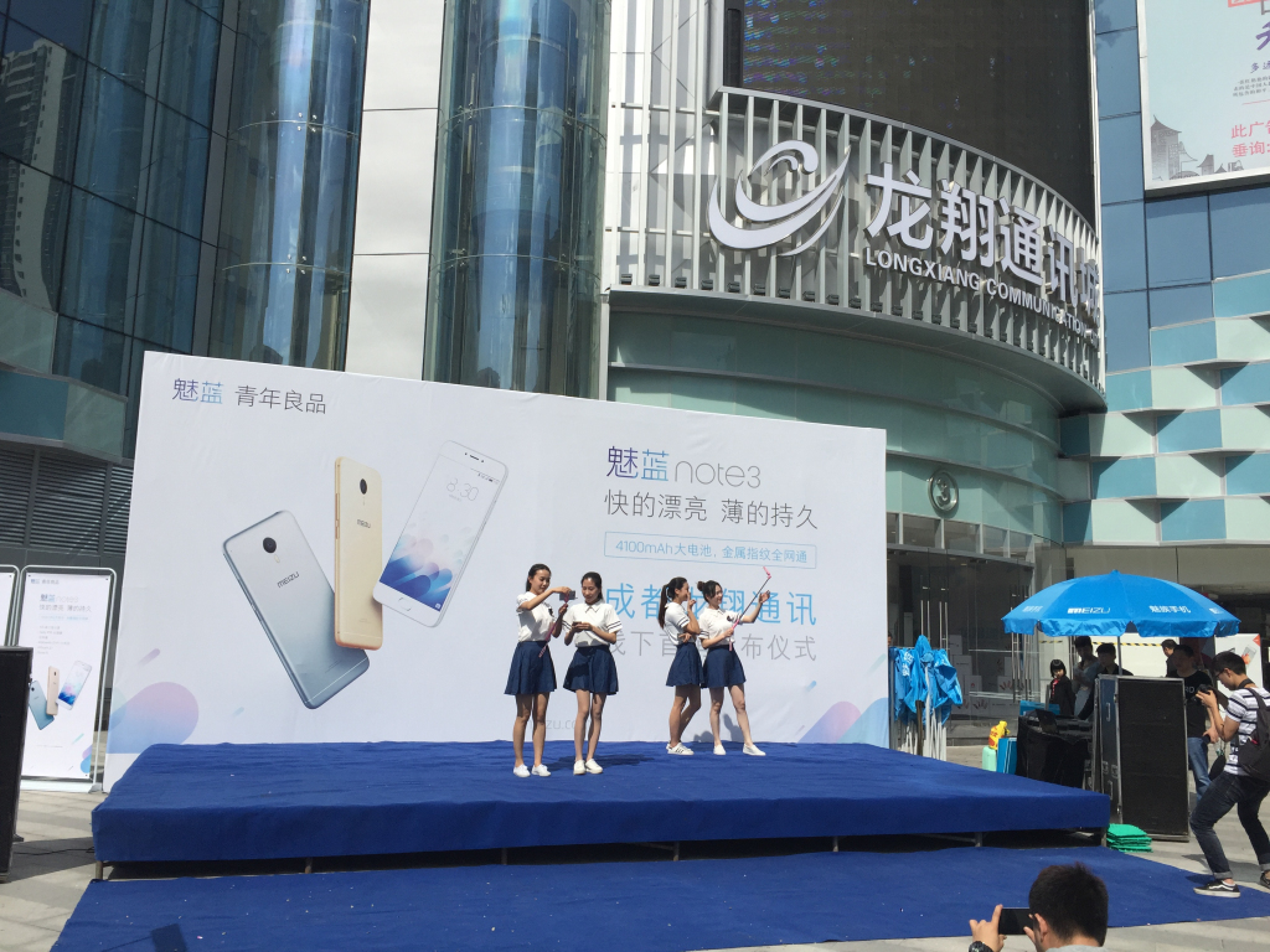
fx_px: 1064
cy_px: 476
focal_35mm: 29
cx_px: 635
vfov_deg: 48.2
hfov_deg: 61.7
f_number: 2.2
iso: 32
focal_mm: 4.15
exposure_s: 1/4405
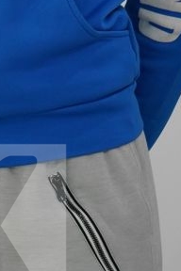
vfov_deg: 2.5
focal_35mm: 832
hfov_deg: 1.7
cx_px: -22
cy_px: -104
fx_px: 6274
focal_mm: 200
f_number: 2.8
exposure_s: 1/320
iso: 1000
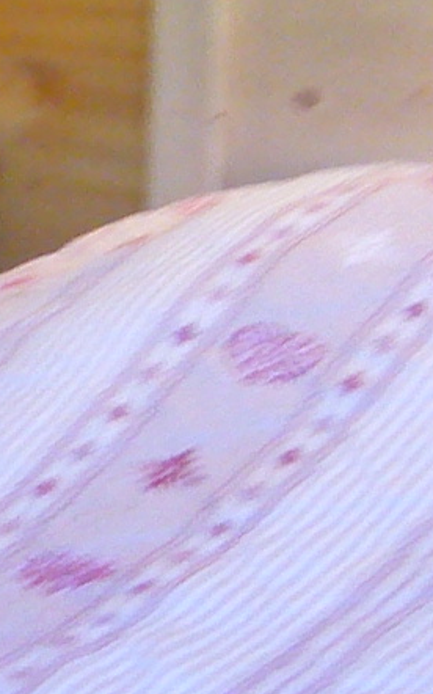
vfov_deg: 9.8
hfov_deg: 5.9
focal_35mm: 215
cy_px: 323
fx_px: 4062
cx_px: -577
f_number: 2.8
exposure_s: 1/10
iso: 200
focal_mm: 5.8
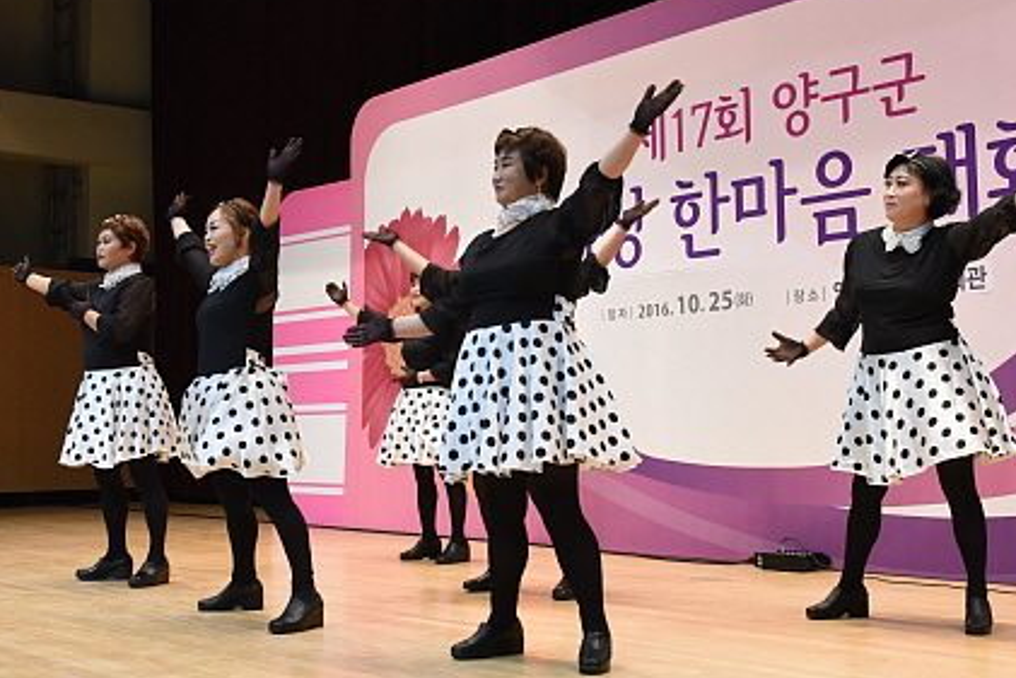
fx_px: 1073
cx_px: 541
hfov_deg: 50.6
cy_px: 328
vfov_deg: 35.1
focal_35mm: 38
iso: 2500
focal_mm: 32
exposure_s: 1/125
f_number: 7.1
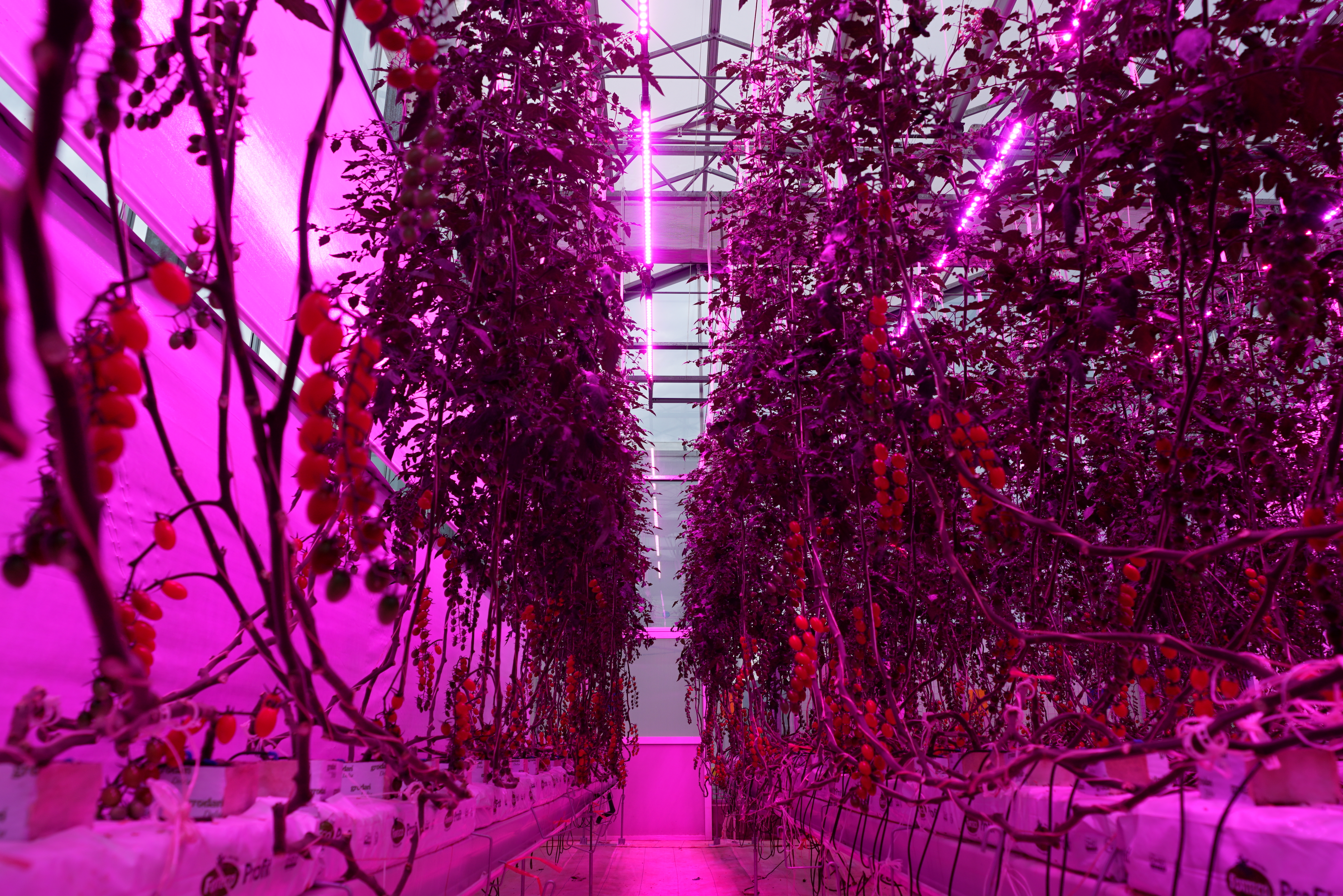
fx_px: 895
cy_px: 448
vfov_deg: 53.1
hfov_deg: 73.7
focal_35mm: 24
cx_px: 672
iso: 125
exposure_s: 1/60
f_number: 4
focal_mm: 16
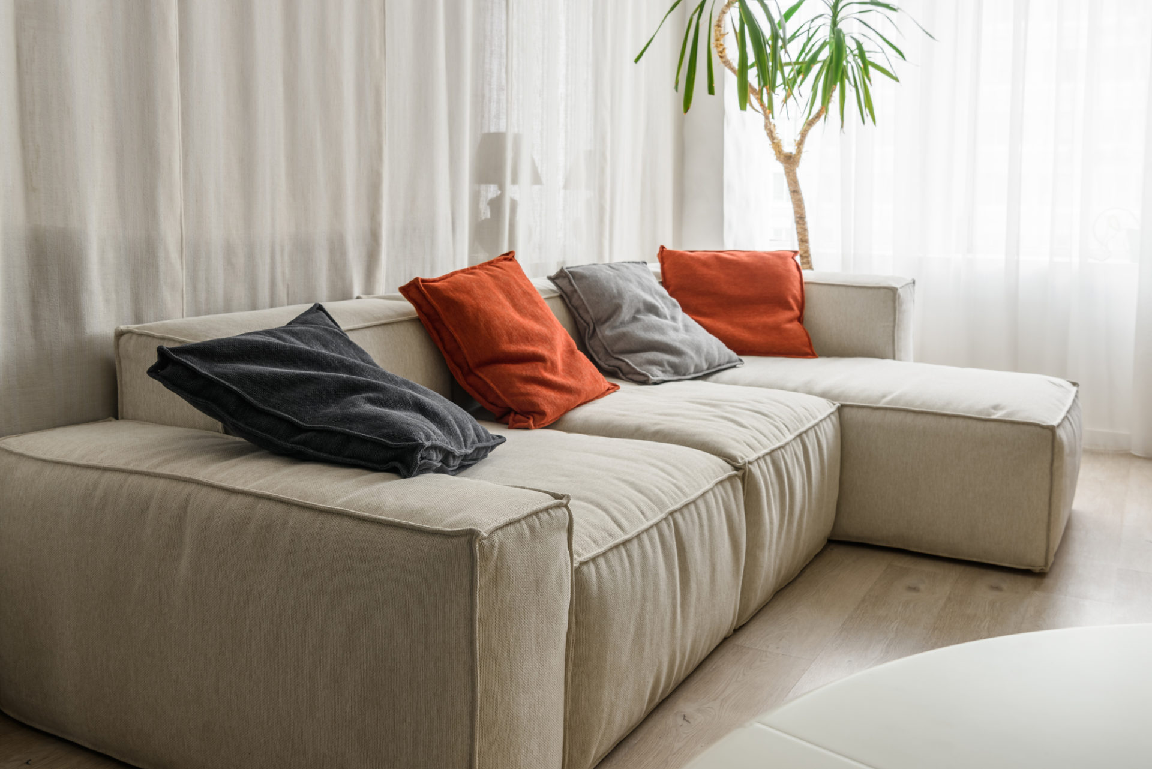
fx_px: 1088
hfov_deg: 55.8
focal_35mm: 34
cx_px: 576
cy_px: 384
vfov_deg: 38.9
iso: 100
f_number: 9
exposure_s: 1/20
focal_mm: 34
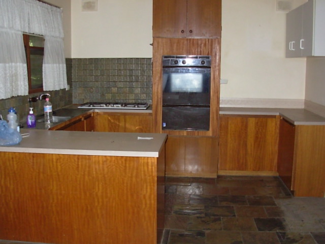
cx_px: 162
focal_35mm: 38
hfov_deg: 49.0
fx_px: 357
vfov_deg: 37.7
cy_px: 122
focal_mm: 6.3
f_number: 2.9
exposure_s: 1/98.7
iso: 154
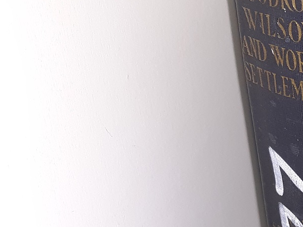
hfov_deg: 18.3
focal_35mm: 96
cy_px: 230
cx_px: 449
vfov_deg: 15.1
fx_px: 841
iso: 50
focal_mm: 3.7
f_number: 1.7
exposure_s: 1/60
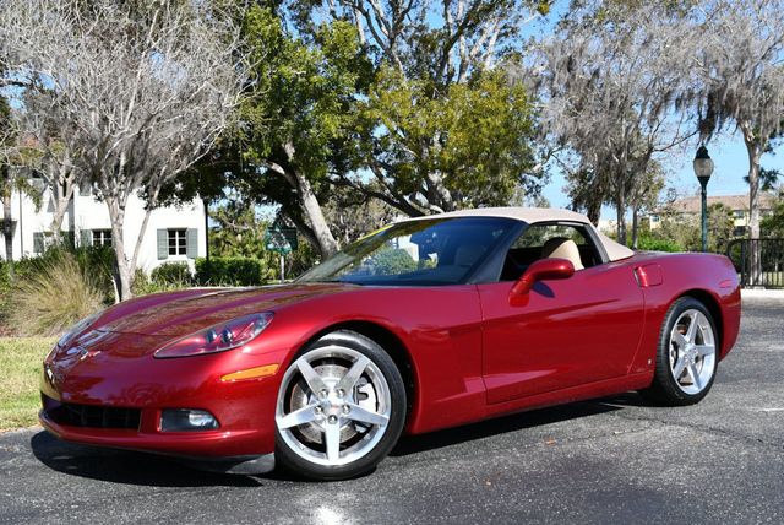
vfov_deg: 30.6
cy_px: 262
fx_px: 959
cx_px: 392
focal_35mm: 44
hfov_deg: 44.5
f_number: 8
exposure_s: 1/250
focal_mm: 22
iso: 100
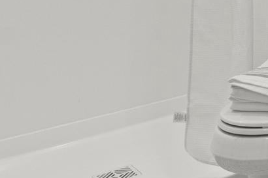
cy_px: -84
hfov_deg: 21.0
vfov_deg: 17.6
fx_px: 521
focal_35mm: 70
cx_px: 465
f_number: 5.6
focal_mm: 14
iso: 2000
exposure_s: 1/80
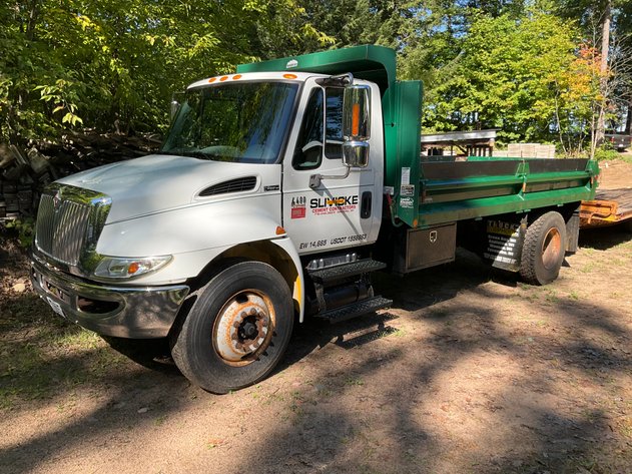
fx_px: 529
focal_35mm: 29
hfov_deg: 61.7
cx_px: 316
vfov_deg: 48.2
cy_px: 237
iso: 25
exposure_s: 1/551
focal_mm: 3
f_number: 1.8
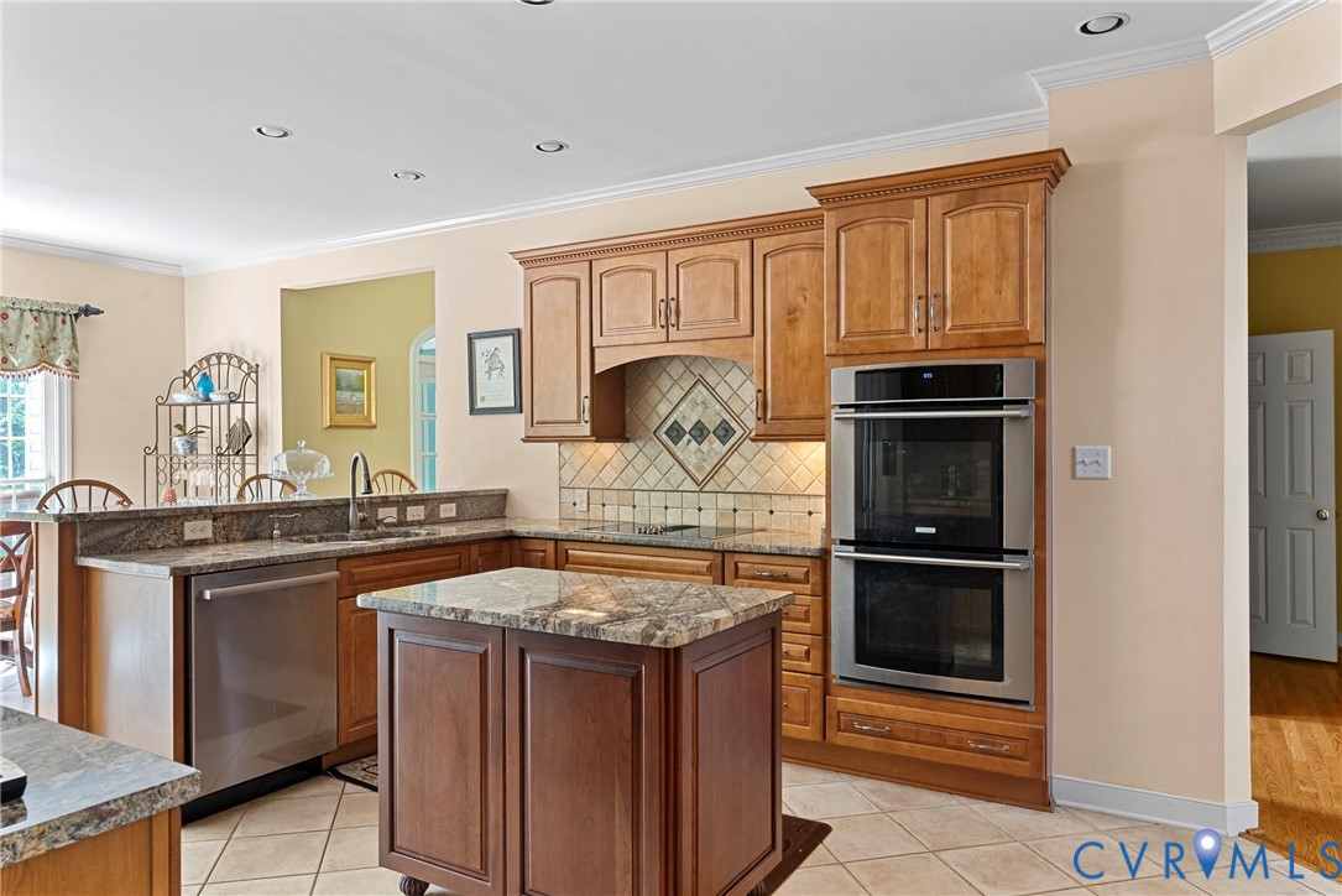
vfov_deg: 53.2
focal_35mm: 24
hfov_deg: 73.7
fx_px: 895
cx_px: 671
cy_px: 448
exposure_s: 1/2
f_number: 8
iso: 800
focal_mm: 24
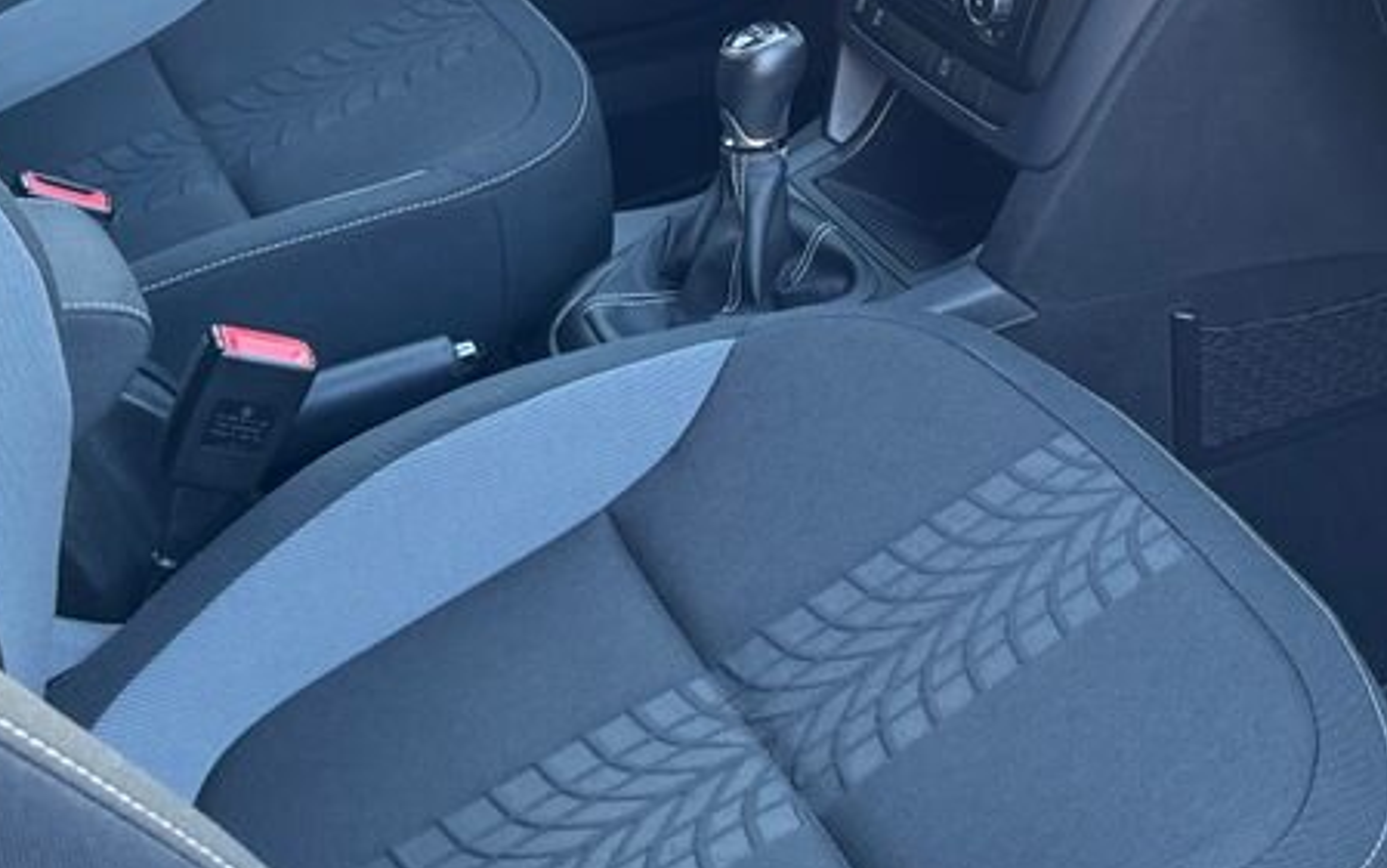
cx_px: 1041
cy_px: -102
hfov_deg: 34.4
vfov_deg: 21.2
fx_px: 2193
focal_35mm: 58
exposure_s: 1/89
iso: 200
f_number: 1.78
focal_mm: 6.76
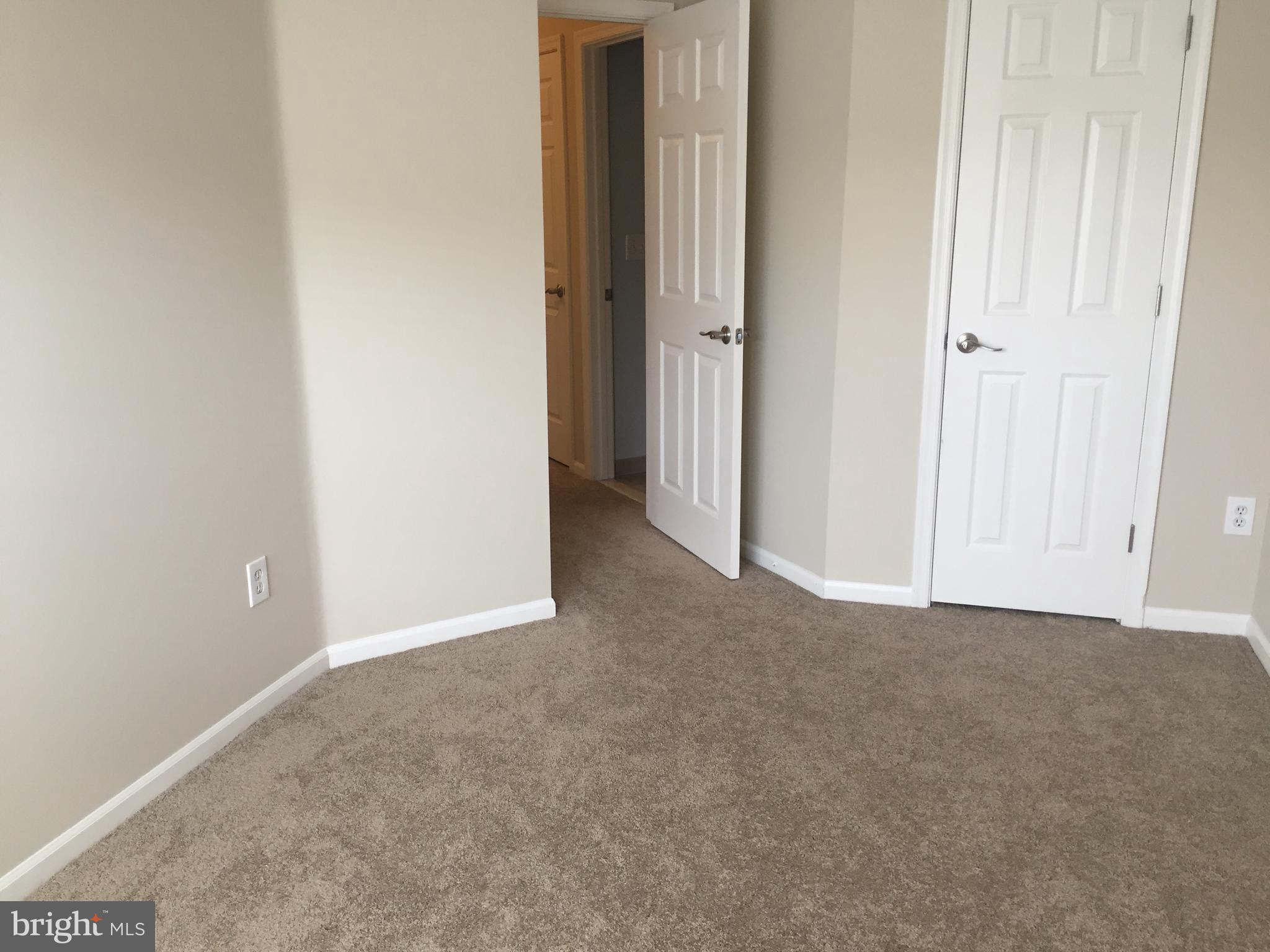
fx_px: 1064
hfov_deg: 61.7
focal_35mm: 29
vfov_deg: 48.2
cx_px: 635
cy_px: 476
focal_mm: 4.15
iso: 64
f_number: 2.2
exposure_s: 1/30
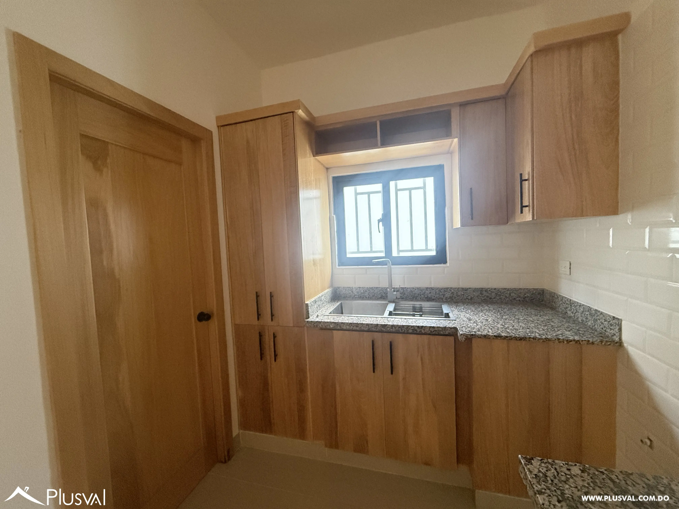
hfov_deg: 102.1
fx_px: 275
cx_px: 340
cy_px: 254
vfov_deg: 85.7
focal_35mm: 14
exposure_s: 1/120
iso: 640
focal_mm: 2.22
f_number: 2.2
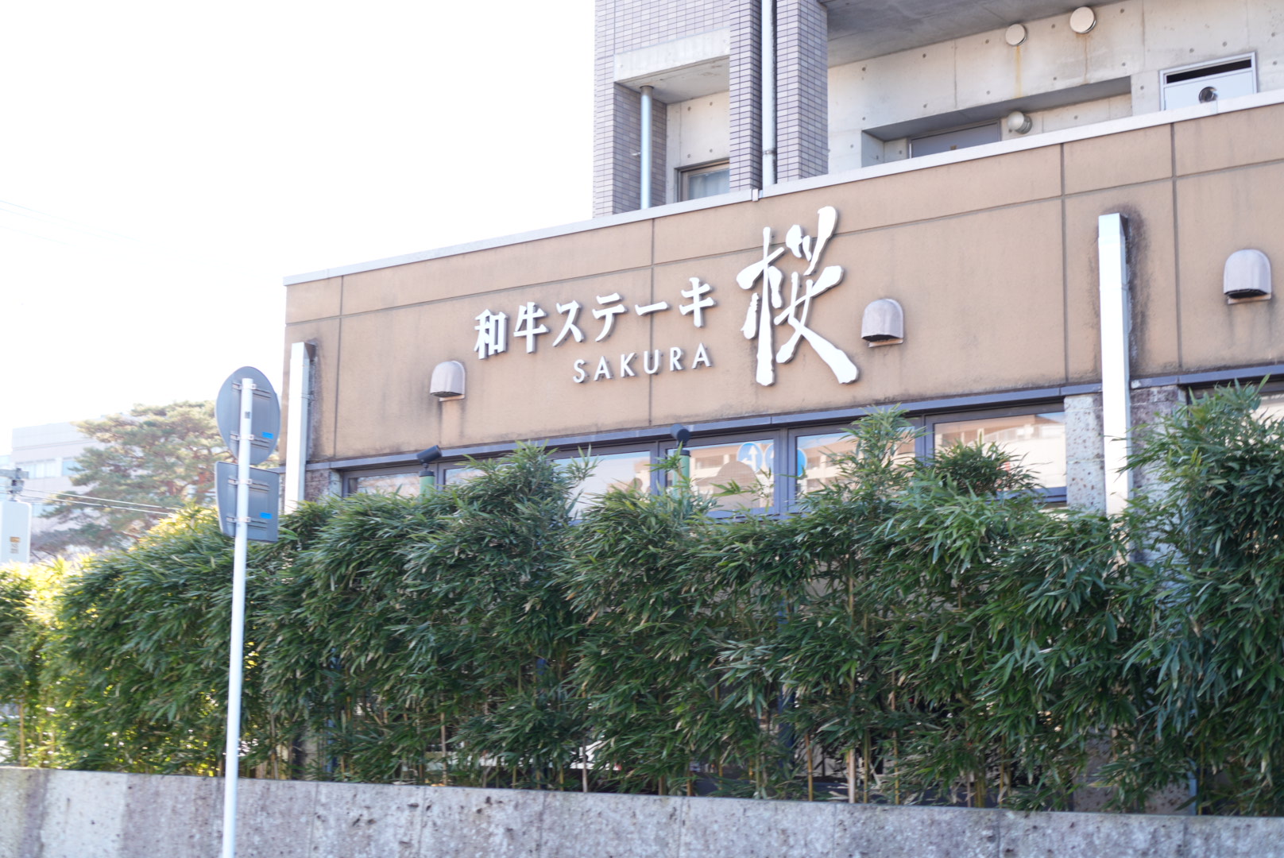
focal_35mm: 52
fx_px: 1874
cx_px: 642
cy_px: 429
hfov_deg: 37.8
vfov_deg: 25.8
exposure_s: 1/125
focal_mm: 35
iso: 100
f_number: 3.2
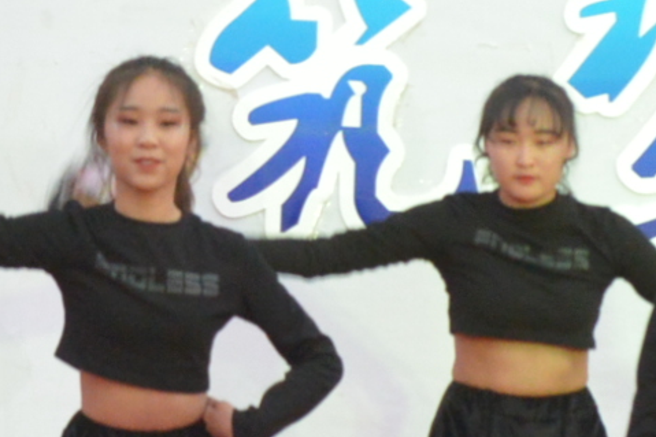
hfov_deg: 5.5
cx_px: -311
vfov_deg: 3.7
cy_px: -284
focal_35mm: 369
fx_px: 6721
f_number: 6.3
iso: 3200
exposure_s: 1/160
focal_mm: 48
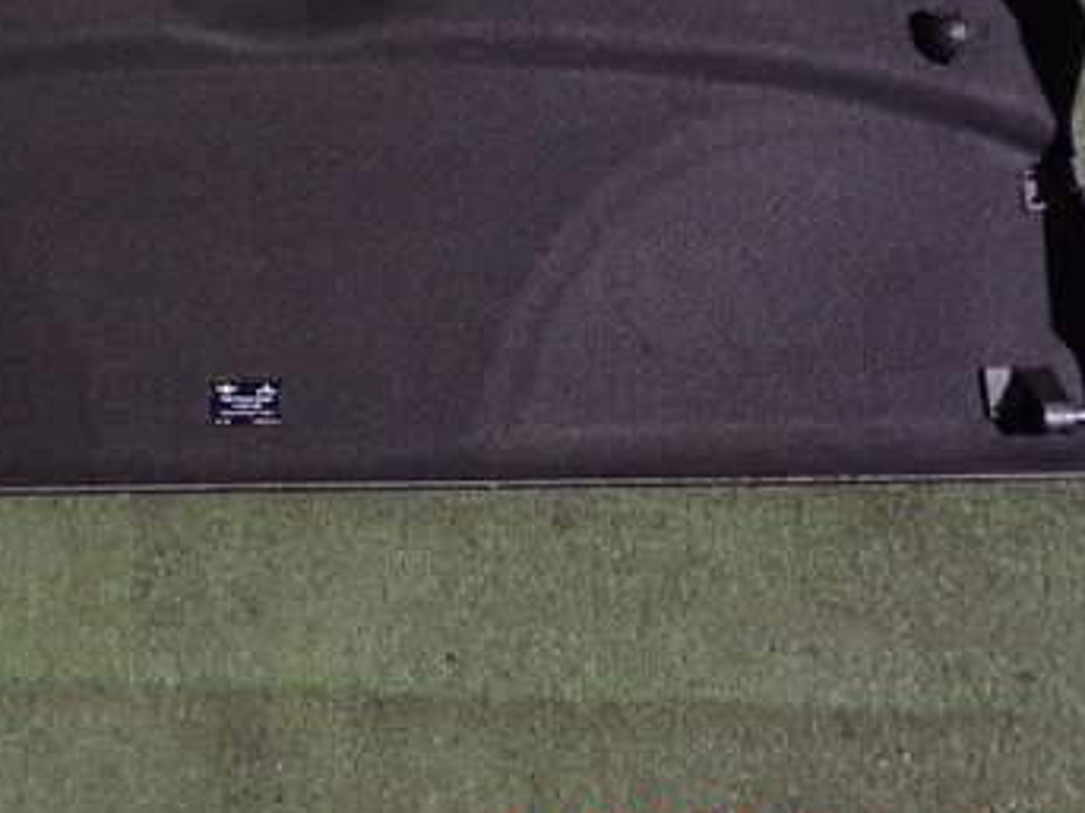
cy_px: 174
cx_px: 269
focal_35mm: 63
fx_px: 1974
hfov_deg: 30.2
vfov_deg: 23.0
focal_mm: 6.37
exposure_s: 1/15
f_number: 2.5
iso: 800
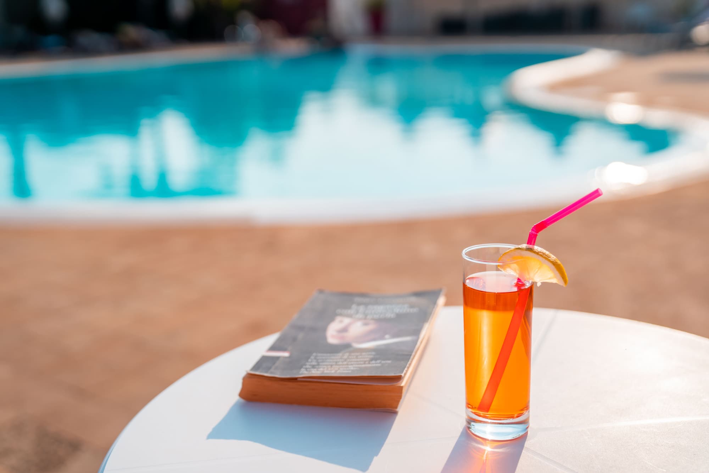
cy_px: 236
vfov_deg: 31.2
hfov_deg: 45.4
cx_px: 354
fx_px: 847
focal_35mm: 43
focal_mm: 43
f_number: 2.8
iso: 100
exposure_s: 1/2500
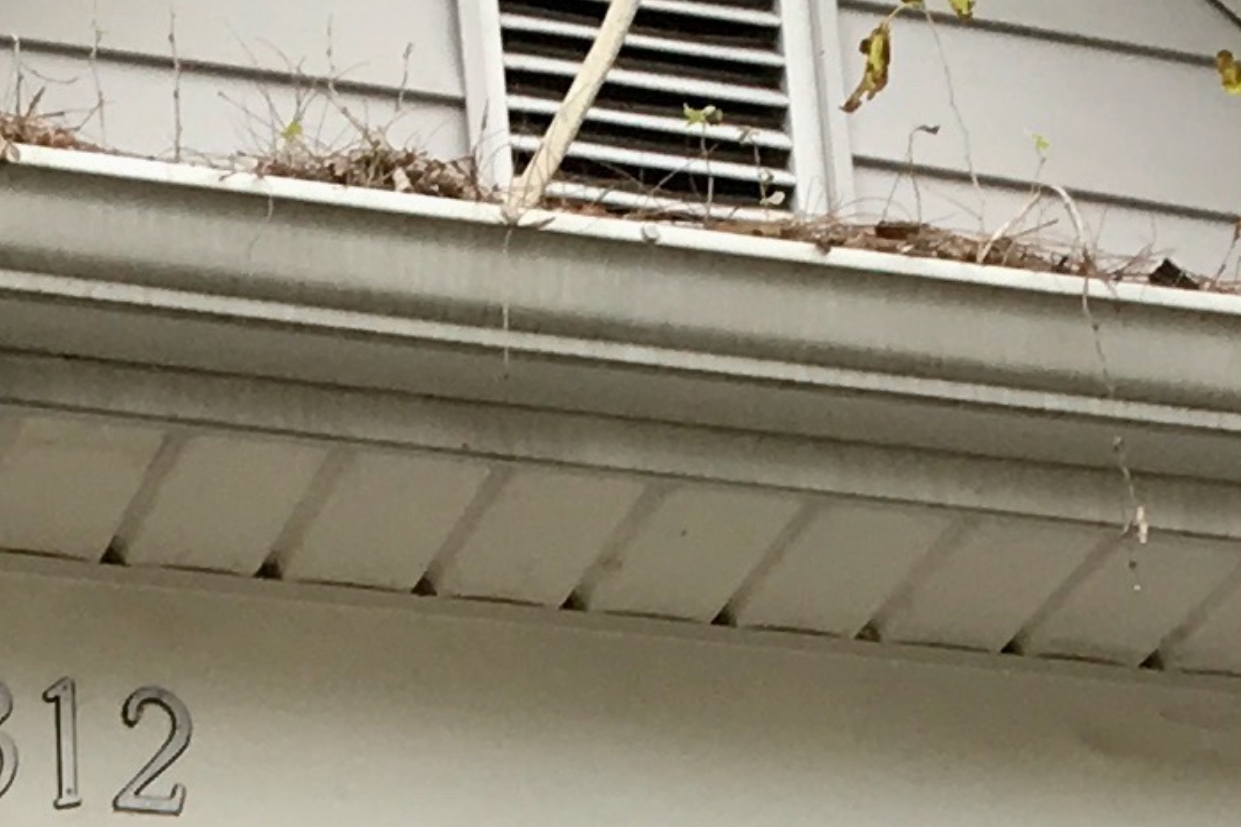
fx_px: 5998
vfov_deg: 7.0
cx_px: 682
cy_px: 2621
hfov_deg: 11.8
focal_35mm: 174
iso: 25
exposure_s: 1/179
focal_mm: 4.15
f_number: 2.2
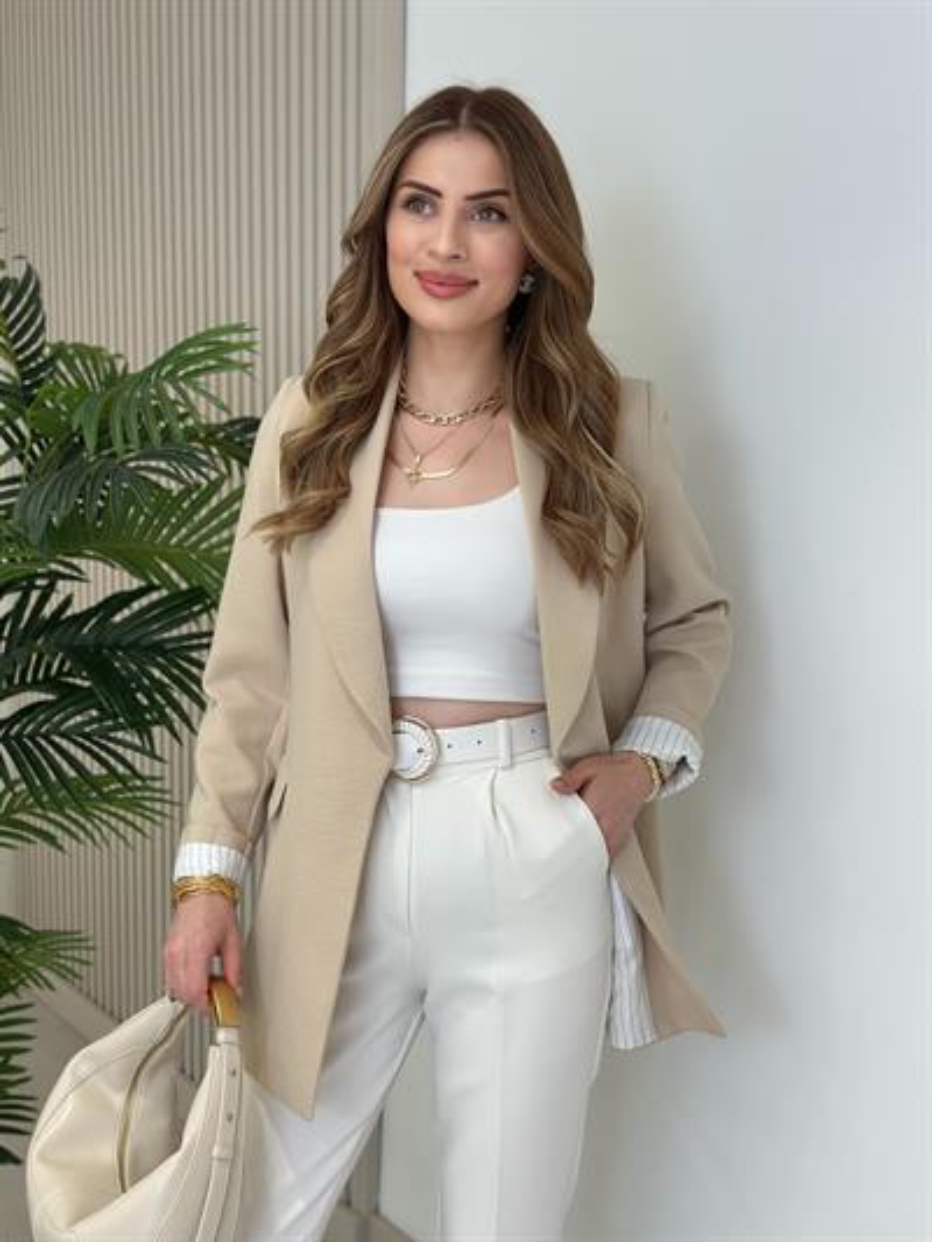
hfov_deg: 30.3
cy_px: 621
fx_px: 1722
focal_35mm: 48
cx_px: 466
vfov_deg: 39.6
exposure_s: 1/287
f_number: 1.78
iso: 80
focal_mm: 6.86
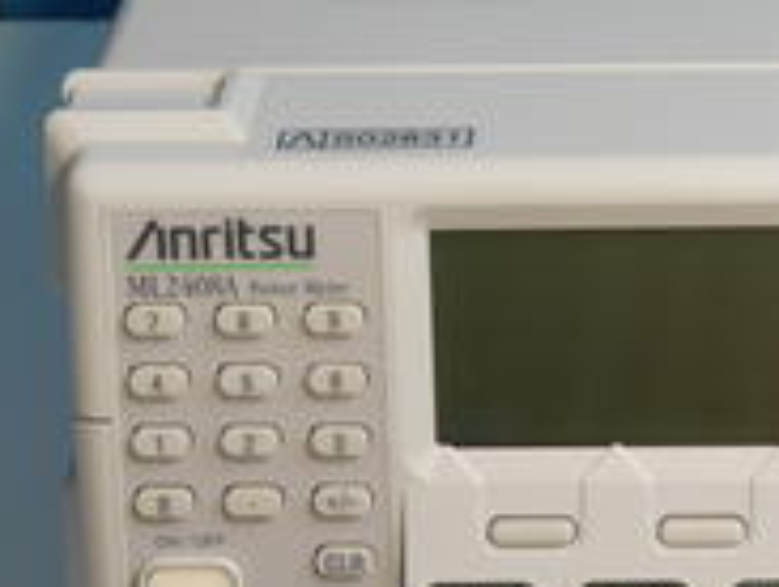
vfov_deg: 6.2
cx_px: 736
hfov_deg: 8.2
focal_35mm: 240
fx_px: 5412
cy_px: 196
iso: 400
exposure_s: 1/1.6
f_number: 14
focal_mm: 55
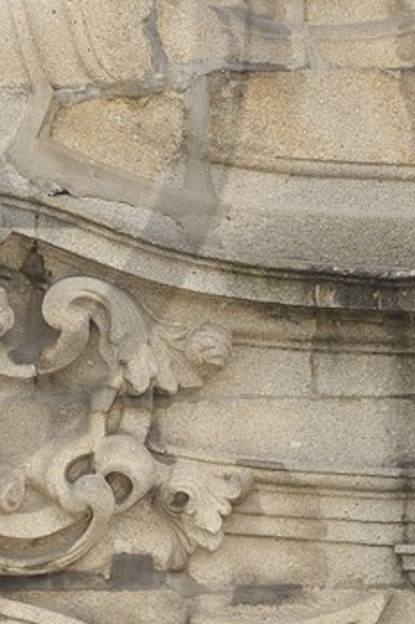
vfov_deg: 2.6
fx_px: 13552
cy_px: 9
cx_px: -311
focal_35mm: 783
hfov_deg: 1.8
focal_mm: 170
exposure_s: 1/160
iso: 200
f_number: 5.6
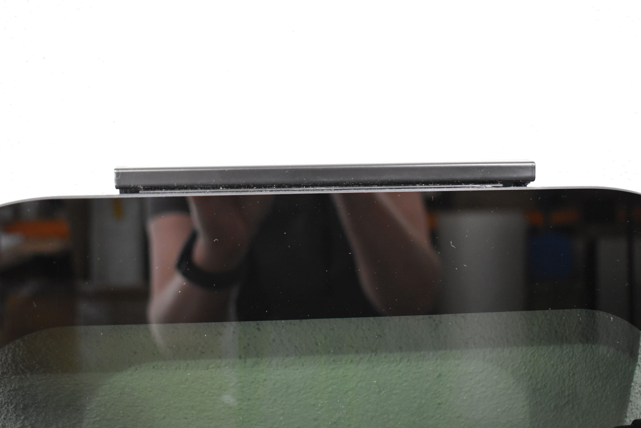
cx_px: 320
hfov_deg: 53.1
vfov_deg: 36.9
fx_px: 641
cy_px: 214
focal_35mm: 36
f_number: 4
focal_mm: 24
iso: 2200
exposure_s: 1/125
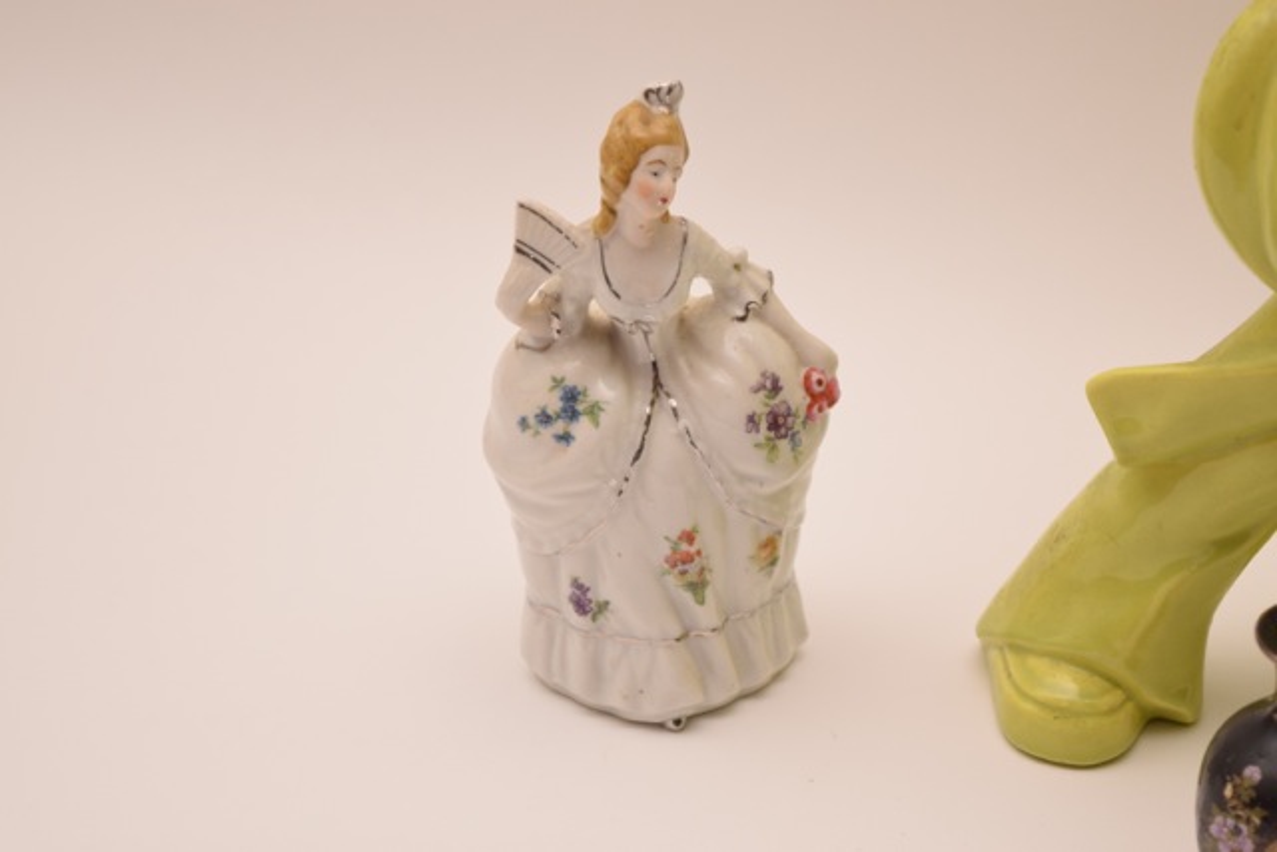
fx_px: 2927
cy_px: 426
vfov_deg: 16.6
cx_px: 638
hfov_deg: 24.6
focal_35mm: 82
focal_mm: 55
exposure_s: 1/100
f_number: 5.6
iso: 800
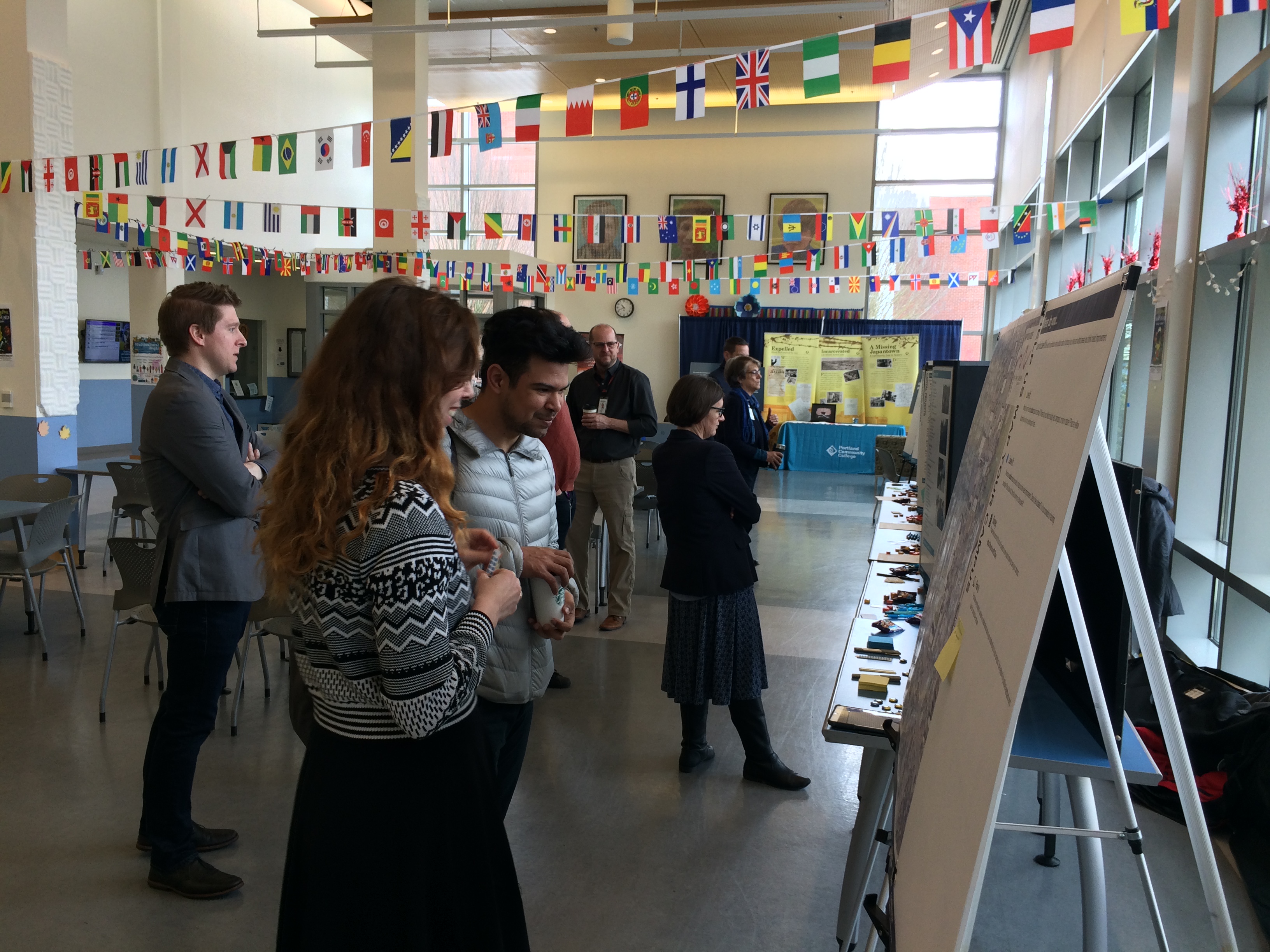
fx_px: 1064
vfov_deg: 48.2
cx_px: 635
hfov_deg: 61.7
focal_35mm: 29
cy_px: 476
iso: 40
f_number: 2.2
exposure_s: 1/40
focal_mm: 4.15
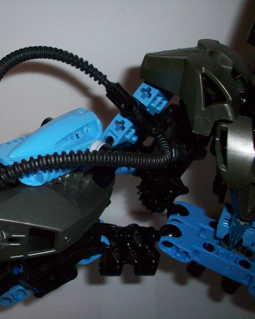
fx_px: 462
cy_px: 162
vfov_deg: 38.0
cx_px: 44
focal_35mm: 49
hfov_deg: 30.0
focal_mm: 6.2
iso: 160
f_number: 2.8
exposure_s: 1/64
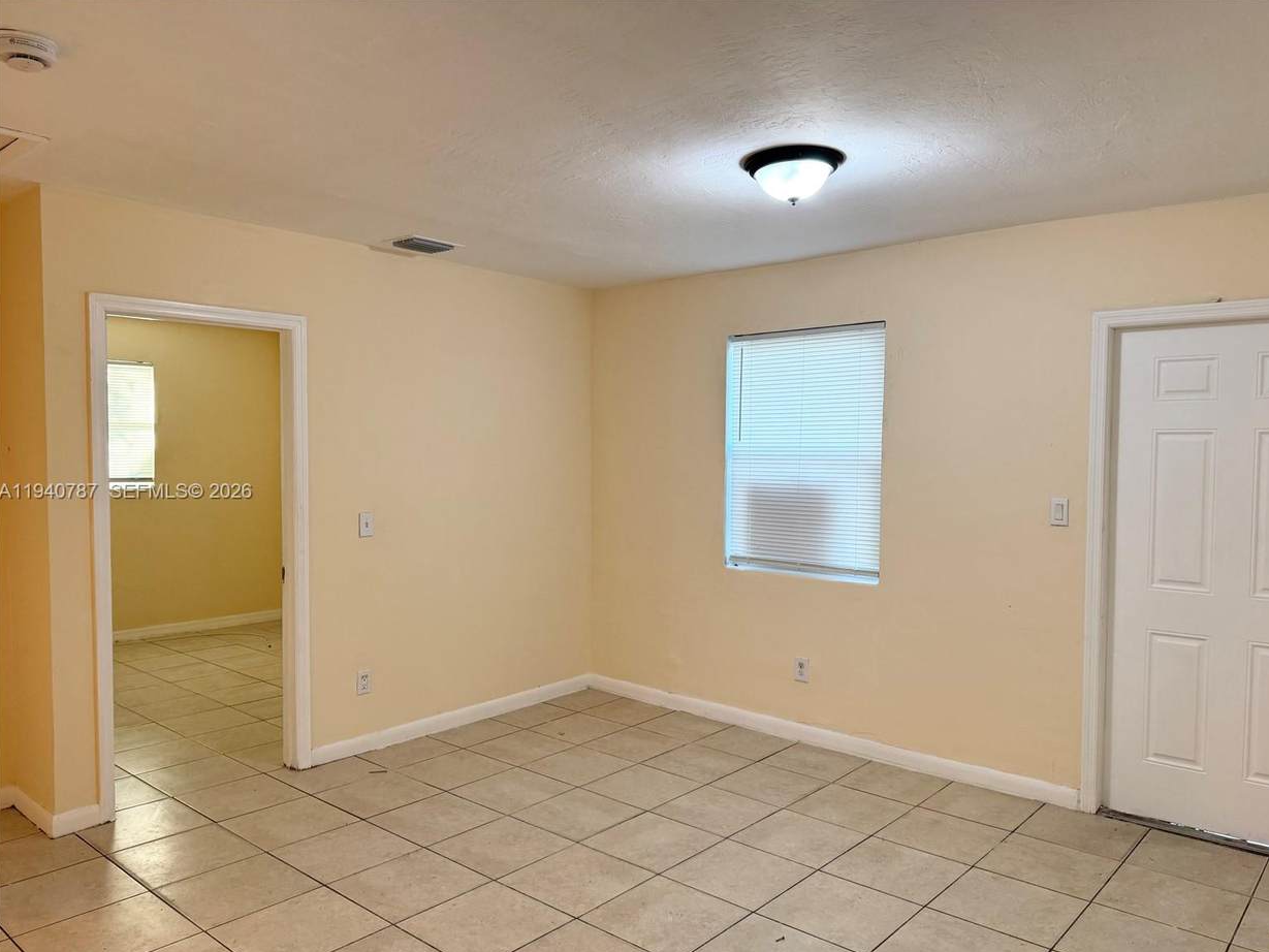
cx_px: 656
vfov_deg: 54.9
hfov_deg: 69.4
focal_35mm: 25
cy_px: 493
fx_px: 917
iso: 200
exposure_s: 1/120
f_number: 1.78
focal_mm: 6.76
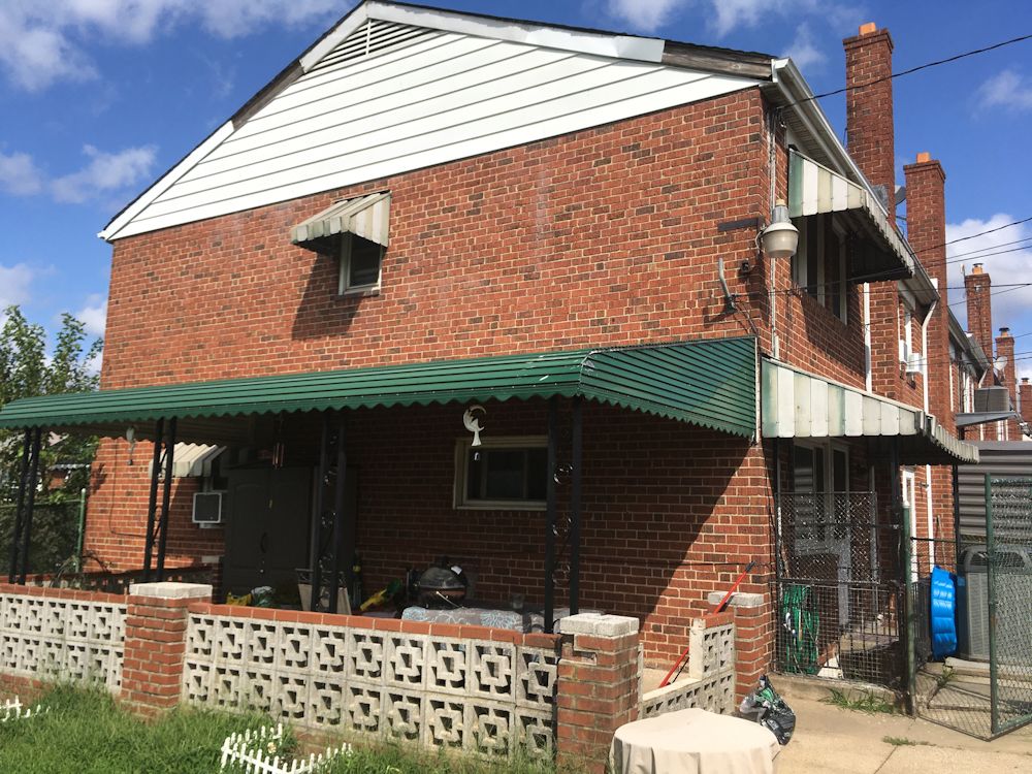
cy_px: 387
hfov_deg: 61.7
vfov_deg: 48.2
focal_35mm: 29
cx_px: 516
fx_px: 865
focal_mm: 4.15
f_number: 2.2
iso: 25
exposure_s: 1/2653
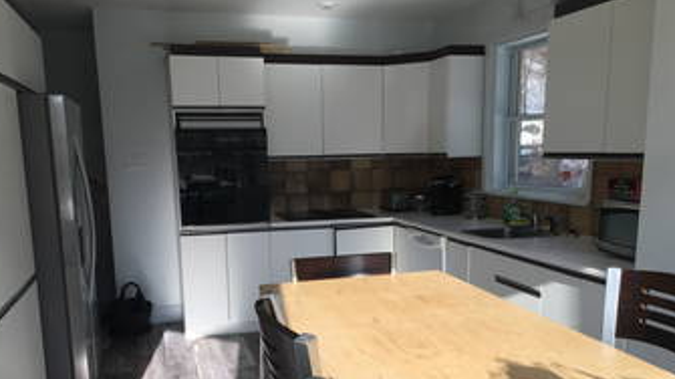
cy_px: 266
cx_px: 332
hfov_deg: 58.1
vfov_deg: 34.1
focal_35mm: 34
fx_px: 608
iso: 25
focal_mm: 4.15
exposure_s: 1/635
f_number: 2.2
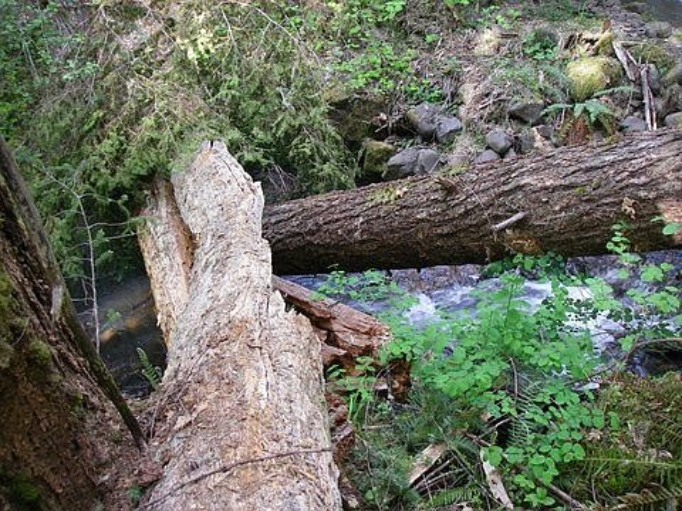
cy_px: 256
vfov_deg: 37.7
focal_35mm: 38
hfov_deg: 49.0
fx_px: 749
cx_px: 341
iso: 200
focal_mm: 6.3
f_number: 3.3
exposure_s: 1/50
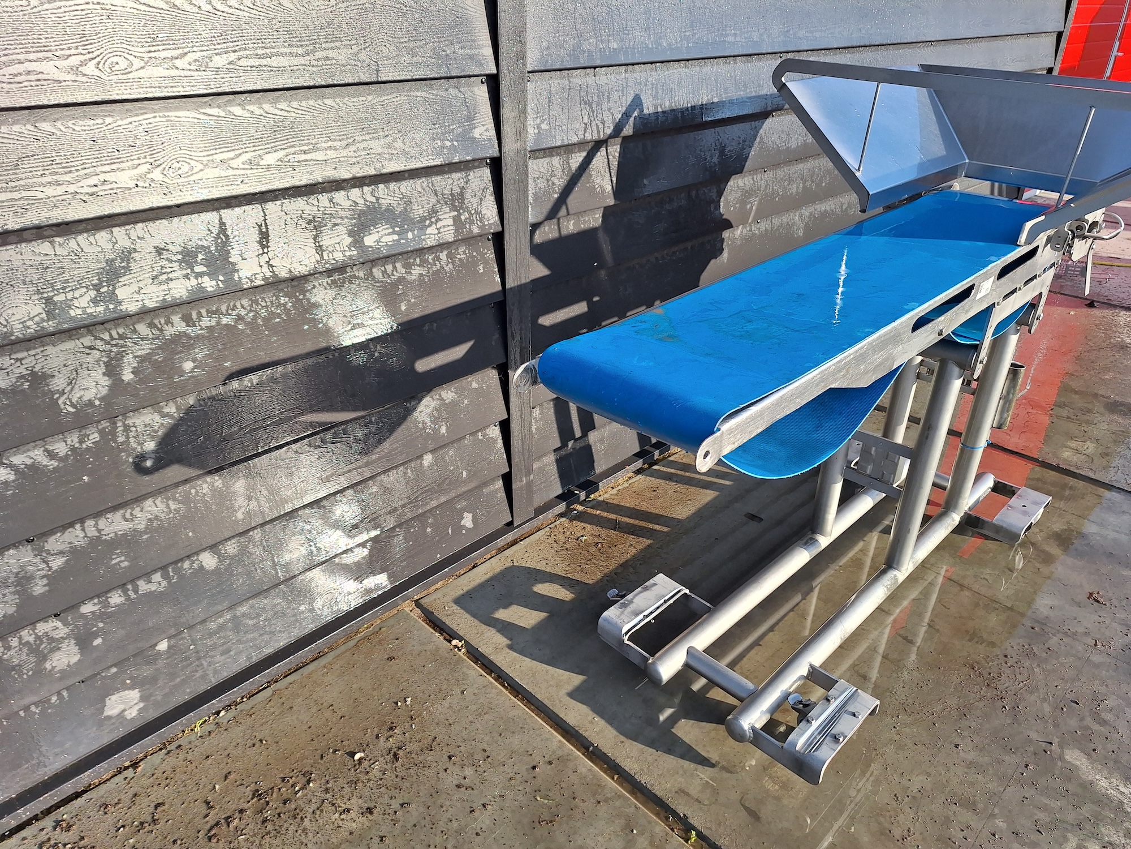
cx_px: 566
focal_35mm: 23
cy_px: 424
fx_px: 751
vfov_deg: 58.9
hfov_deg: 73.9
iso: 40
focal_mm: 5.54
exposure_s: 1/1196
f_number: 1.8
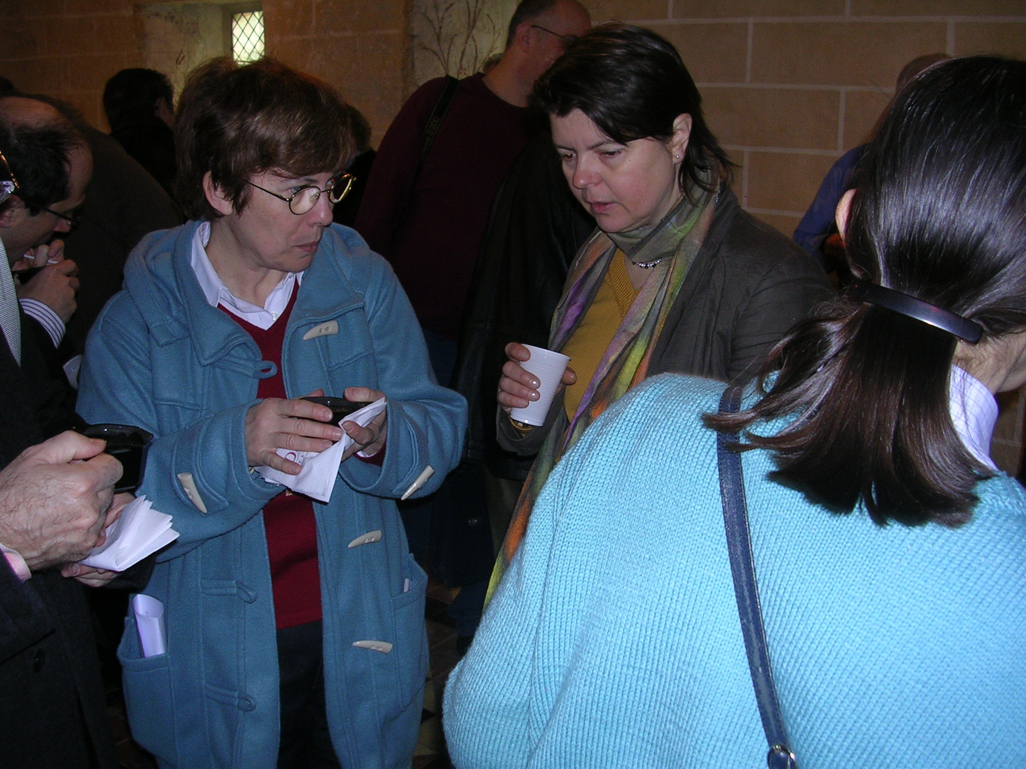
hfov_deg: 49.0
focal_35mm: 38
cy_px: 384
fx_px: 1126
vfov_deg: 37.7
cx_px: 513
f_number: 2.8
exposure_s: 1/60.1
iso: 50
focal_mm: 5.8
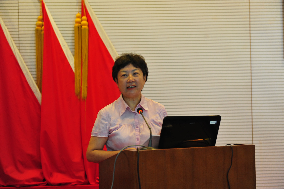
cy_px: 94
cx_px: 142
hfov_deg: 28.9
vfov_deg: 19.4
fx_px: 552
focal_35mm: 70
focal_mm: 70
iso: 3200
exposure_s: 1/80
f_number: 3.2
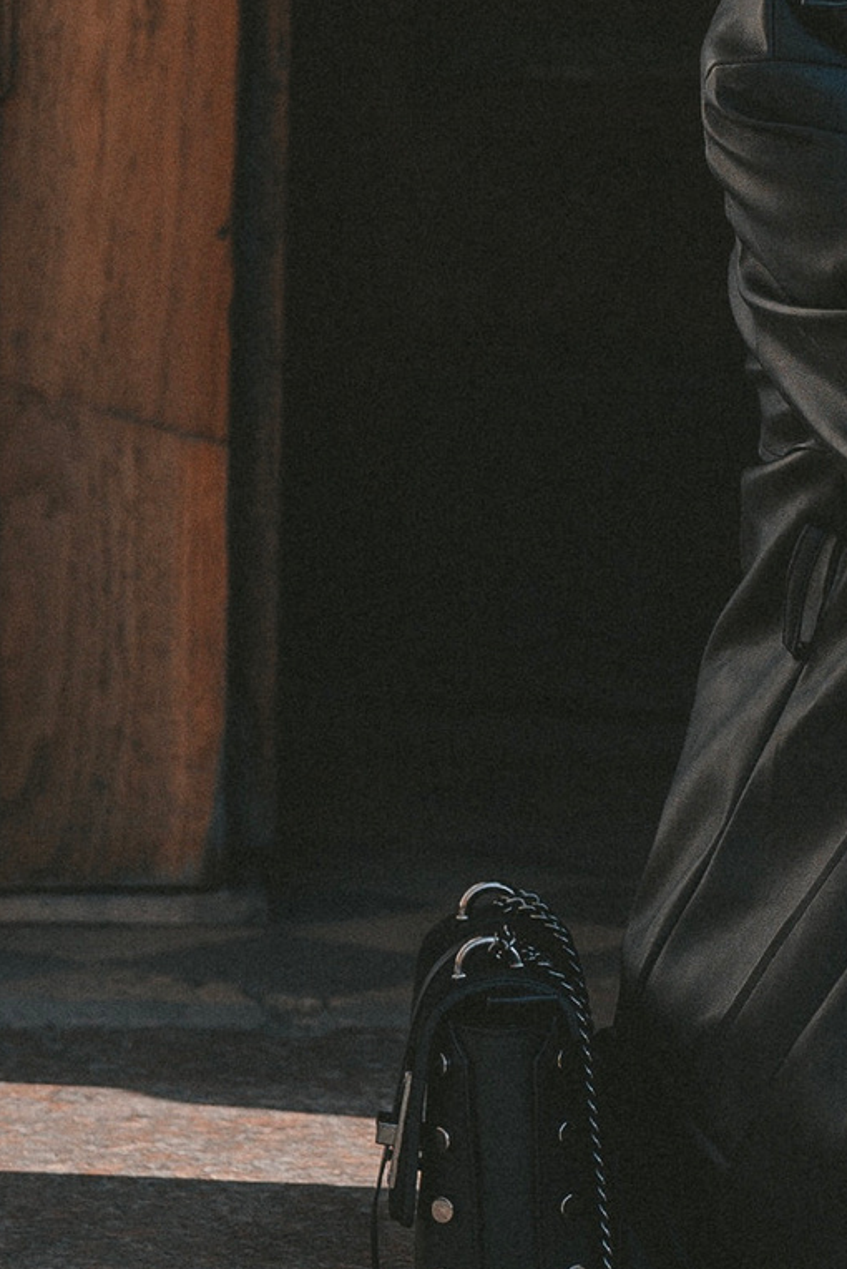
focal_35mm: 216
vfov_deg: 9.5
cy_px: 284
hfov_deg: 6.4
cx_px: 673
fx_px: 7616
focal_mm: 43
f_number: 2.8
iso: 320
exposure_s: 1/1250
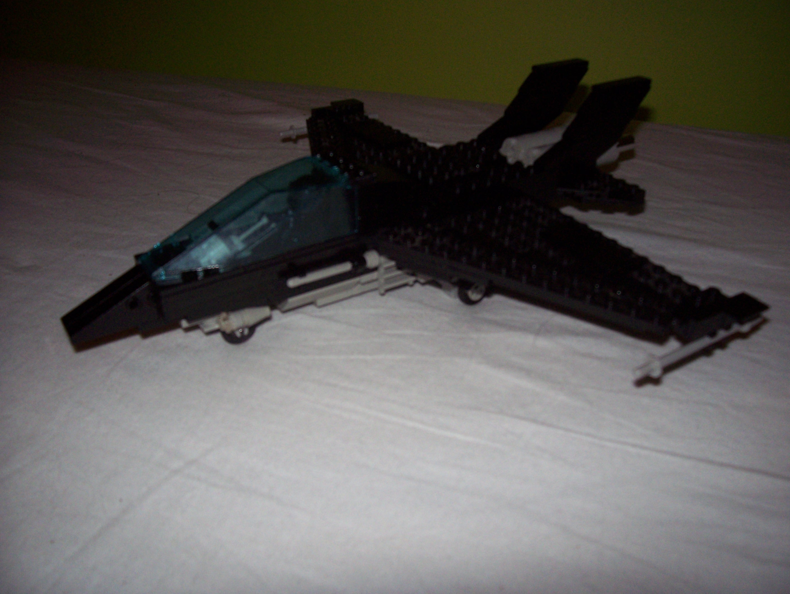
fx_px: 776
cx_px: 395
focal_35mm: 34
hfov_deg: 53.9
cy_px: 297
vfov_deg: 41.8
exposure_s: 1/60
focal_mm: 5.6
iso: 160
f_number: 2.7
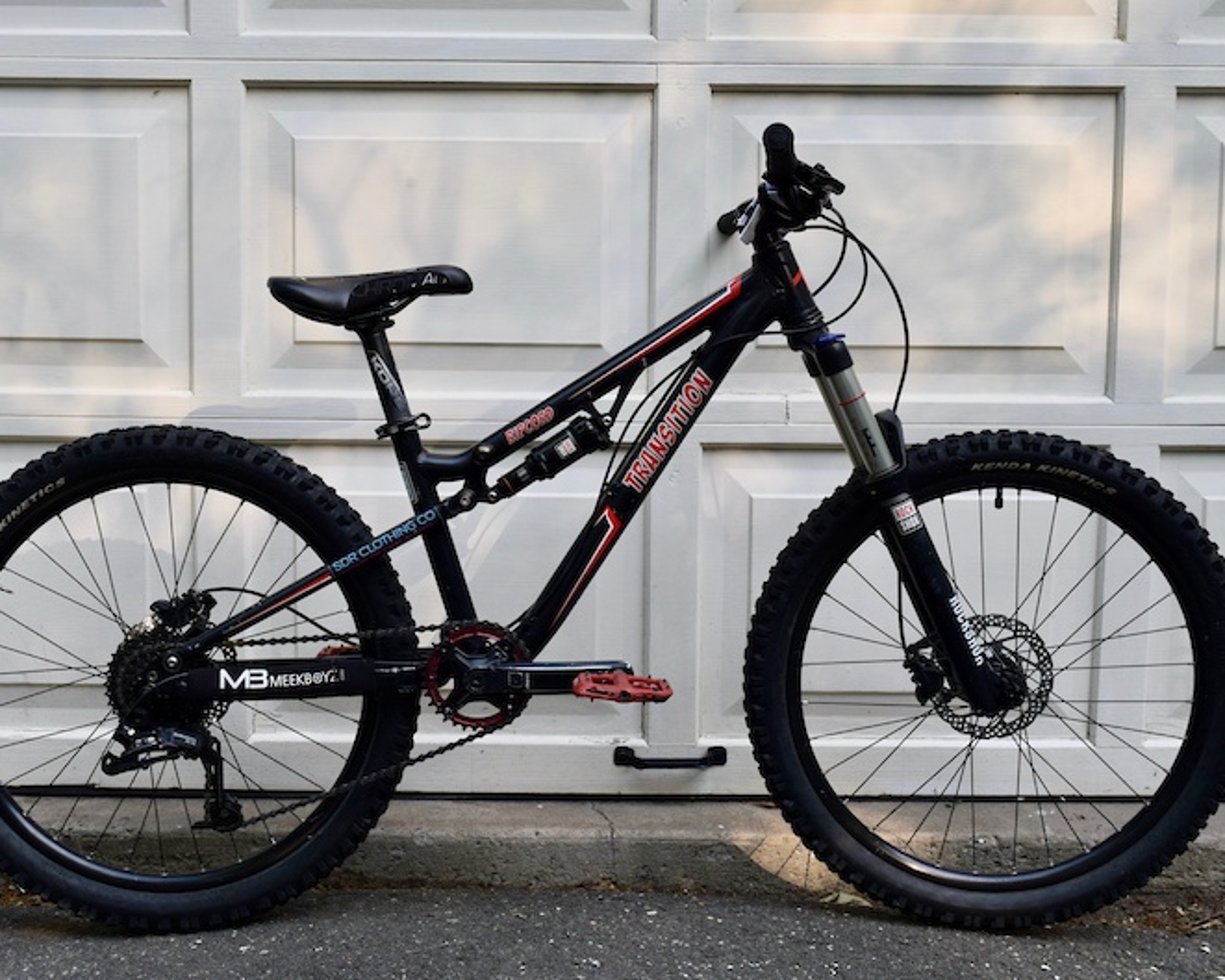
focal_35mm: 43
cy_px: 492
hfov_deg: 43.3
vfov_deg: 35.2
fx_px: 1544
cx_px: 571
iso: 400
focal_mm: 25
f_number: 6.3
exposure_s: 1/125
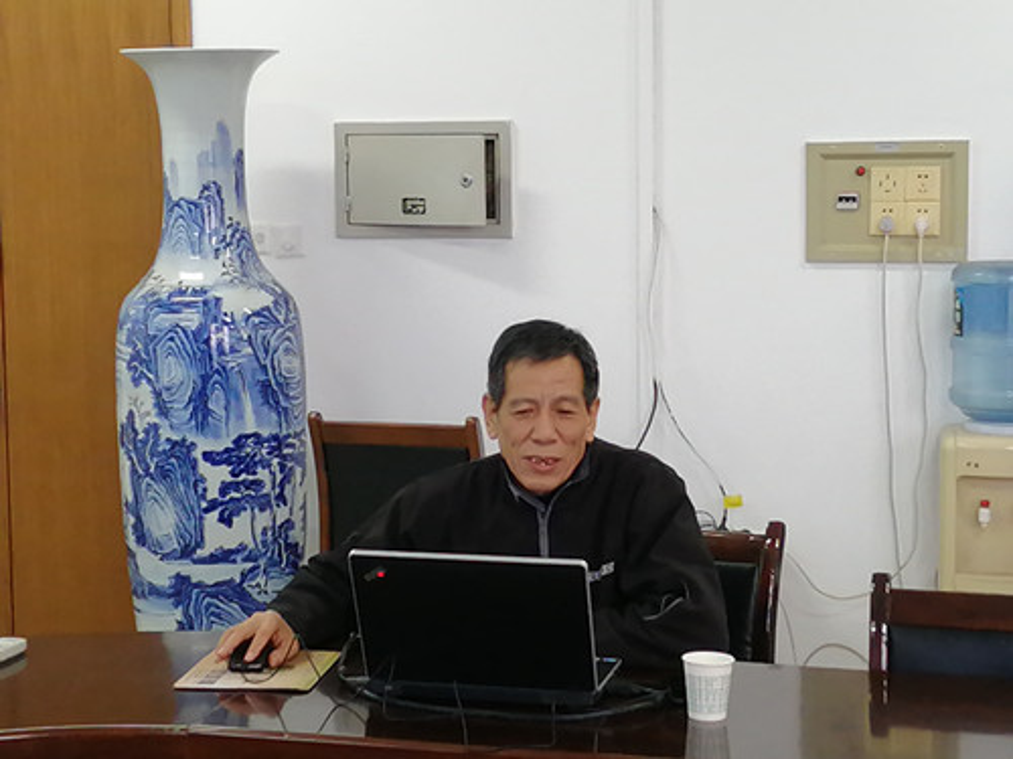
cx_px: 506
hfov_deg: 26.0
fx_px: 2195
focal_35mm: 75
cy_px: 380
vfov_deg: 19.6
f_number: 1.8
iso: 80
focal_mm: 3.62
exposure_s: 1/33.3
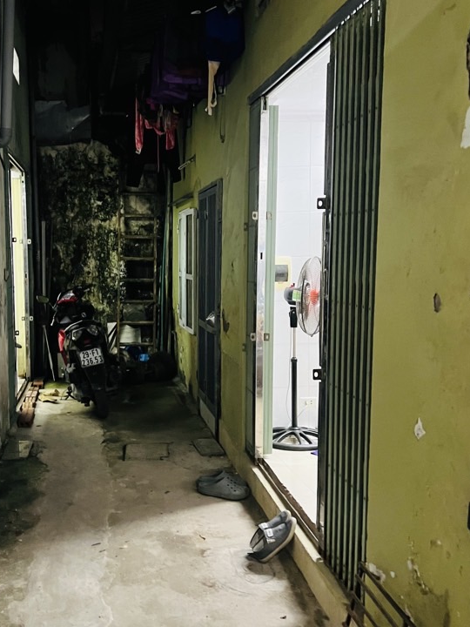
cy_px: 307
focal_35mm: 37
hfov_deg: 38.0
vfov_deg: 50.1
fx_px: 670
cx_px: 140
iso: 640
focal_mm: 5.7
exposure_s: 1/40
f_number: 1.5
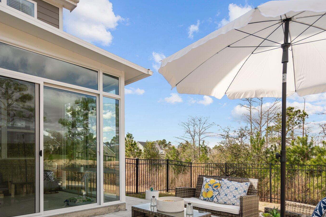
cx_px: 143
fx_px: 217
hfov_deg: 73.4
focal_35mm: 24
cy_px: 153
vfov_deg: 51.6
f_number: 4
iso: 320
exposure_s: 1/2000
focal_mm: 16
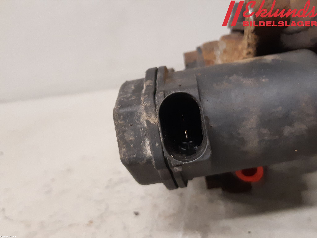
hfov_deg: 67.3
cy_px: 119
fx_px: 238
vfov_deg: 53.1
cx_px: 158
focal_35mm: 26
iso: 320
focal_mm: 3.93
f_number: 1.7
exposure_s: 1/50
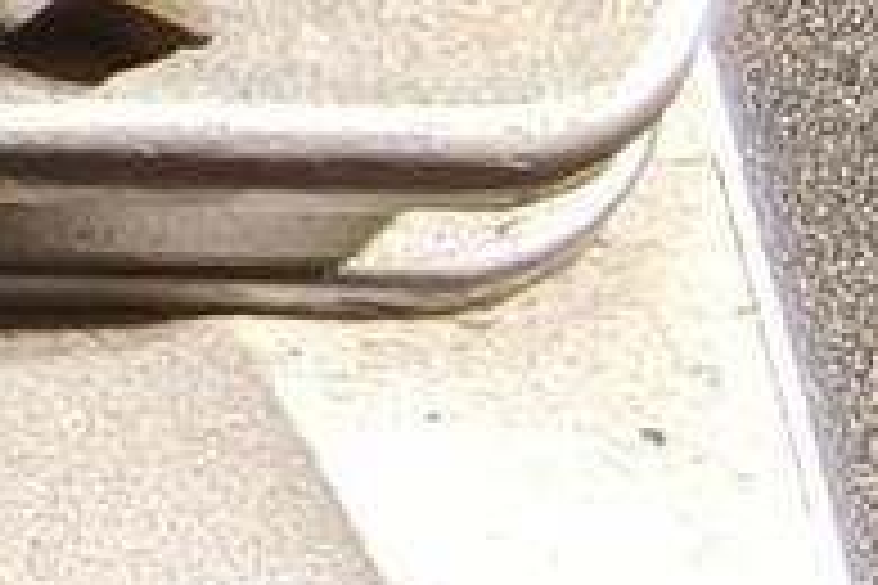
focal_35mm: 221
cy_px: 414
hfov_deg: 8.3
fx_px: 5390
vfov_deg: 6.2
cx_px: -1481
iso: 125
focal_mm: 2.32
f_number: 2
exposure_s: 1/100
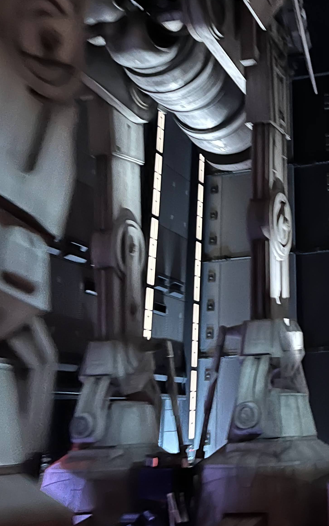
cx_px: 321
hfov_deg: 25.7
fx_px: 689
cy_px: 117
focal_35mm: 48
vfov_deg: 40.4
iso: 1000
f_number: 1.6
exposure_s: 1/15
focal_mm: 5.1
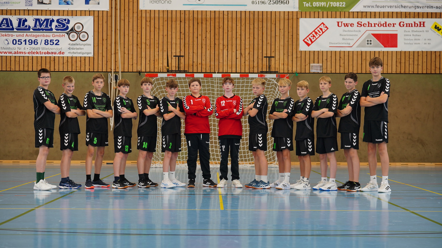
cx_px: 220
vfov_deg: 15.3
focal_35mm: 79
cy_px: 123
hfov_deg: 26.9
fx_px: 926
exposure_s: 1/100
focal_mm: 75
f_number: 3.5
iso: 200
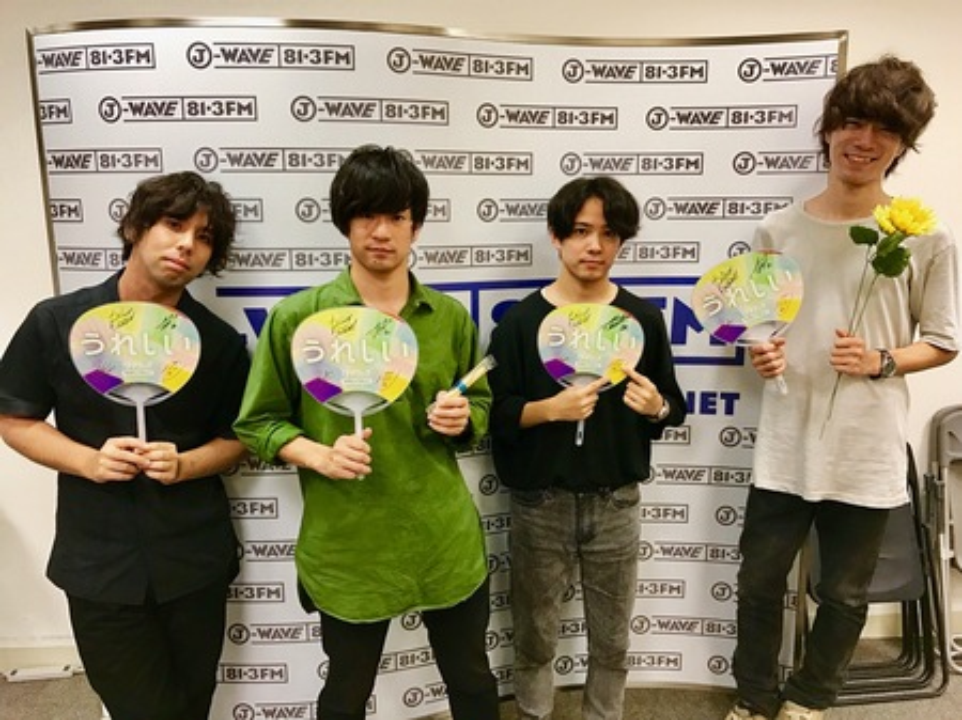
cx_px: 481
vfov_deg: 49.7
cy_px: 360
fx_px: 778
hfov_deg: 63.5
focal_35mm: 28
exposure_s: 1/33
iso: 40
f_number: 1.8
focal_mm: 3.99
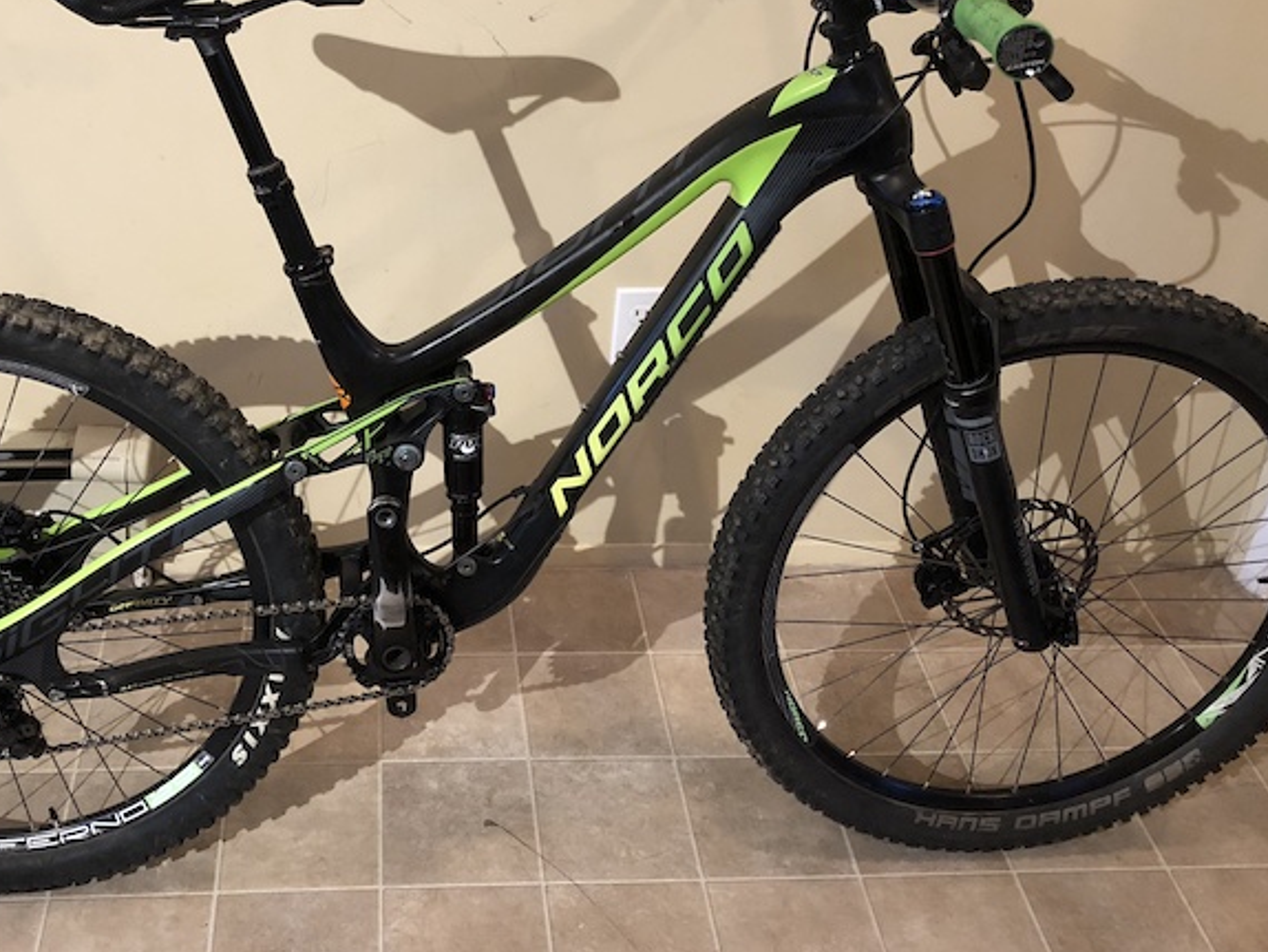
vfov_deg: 36.8
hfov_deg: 47.5
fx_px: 1429
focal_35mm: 39
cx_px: 497
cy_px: 437
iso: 100
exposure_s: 1/10
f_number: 1.8
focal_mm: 3.99
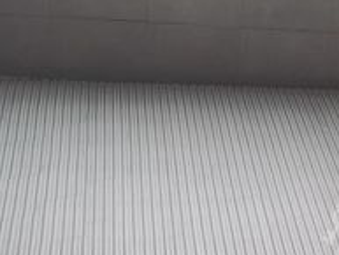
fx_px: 1098
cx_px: 464
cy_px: 229
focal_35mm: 112
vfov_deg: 13.1
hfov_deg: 16.4
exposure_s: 1/50
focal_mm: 6.71
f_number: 1.9
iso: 100
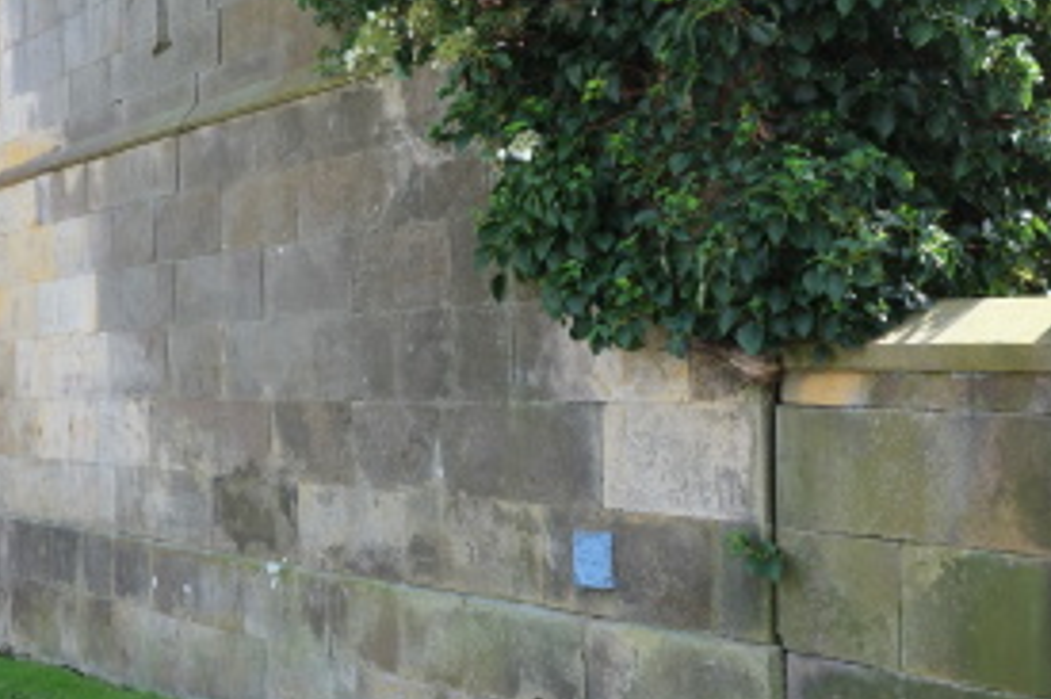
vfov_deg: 26.4
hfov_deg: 38.9
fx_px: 1488
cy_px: 285
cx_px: 558
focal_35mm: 51
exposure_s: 1/170
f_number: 5.6
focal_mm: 23
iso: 400
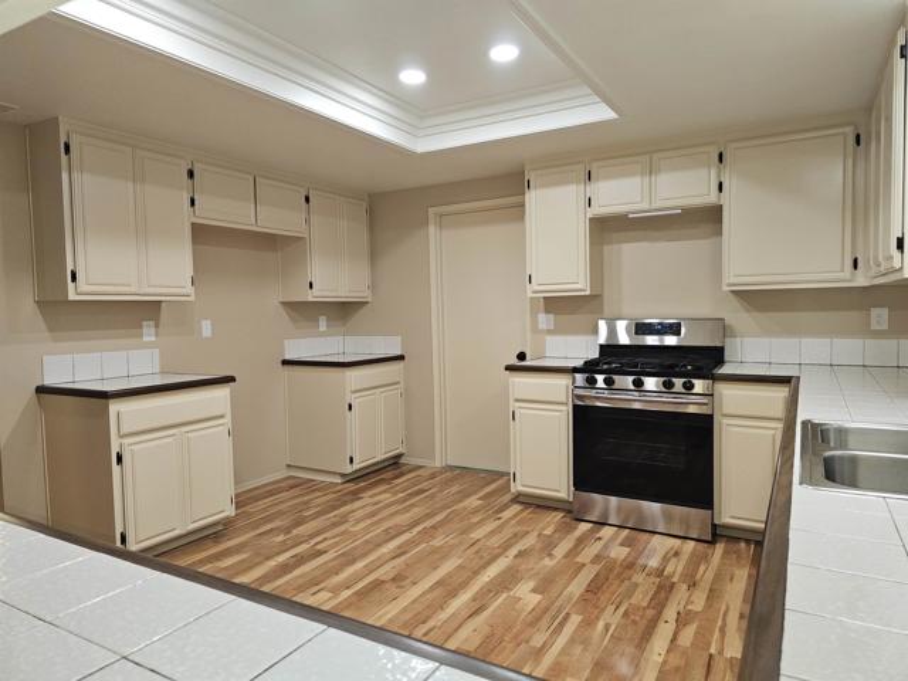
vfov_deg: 58.9
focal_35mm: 23
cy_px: 340
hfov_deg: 73.9
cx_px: 454
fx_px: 603
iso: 125
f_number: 1.7
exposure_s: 1/60
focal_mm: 6.3
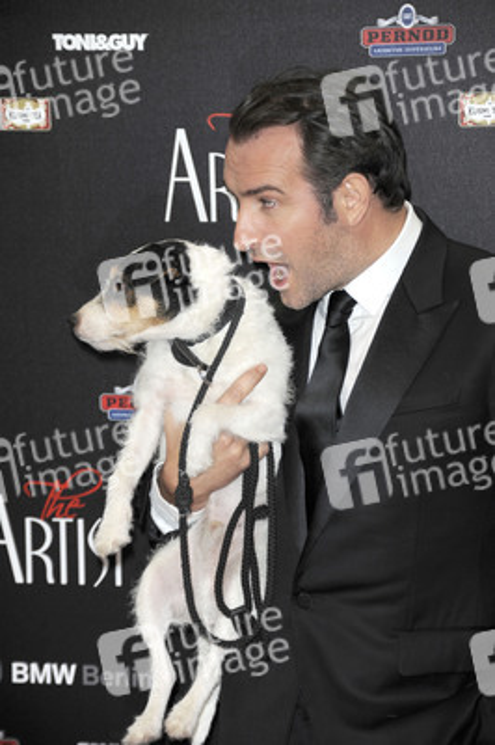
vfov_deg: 12.8
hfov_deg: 8.6
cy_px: 372
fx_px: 3305
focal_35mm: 160
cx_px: 248
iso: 500
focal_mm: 160
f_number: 5.6
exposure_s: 1/160
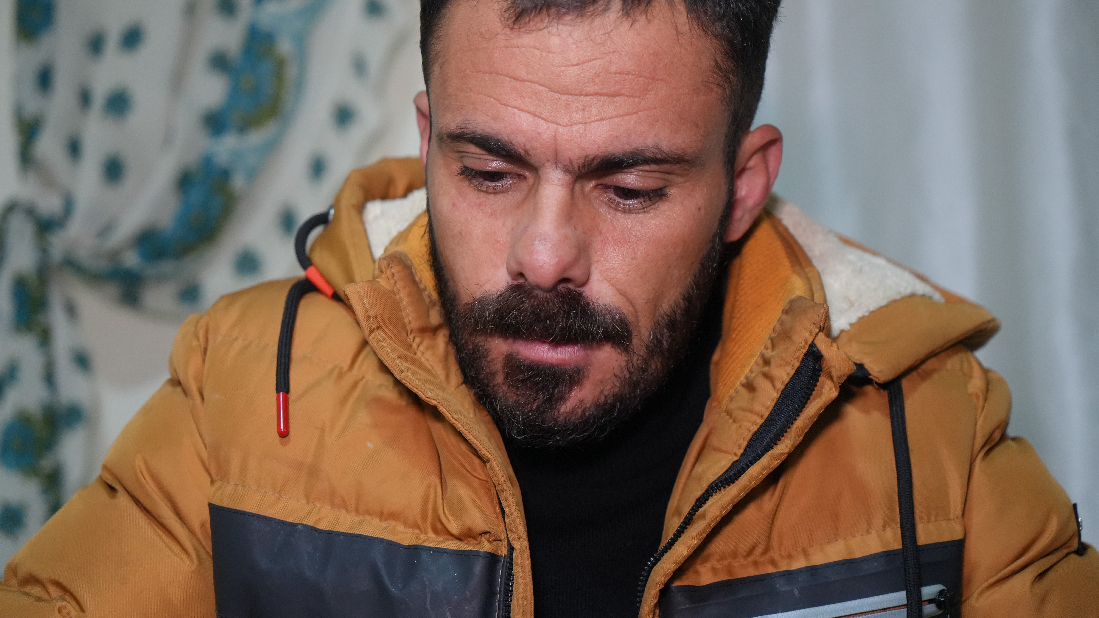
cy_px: 252
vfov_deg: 19.4
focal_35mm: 62
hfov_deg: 33.8
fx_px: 1807
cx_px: 548
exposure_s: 1/160
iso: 4000
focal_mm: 59
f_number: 4
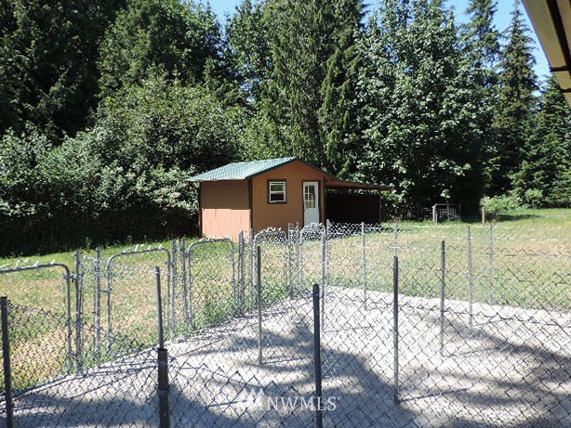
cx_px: 288
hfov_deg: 69.4
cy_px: 212
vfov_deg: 54.9
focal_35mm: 25
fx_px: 413
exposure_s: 1/400
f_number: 3
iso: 80
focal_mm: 4.3
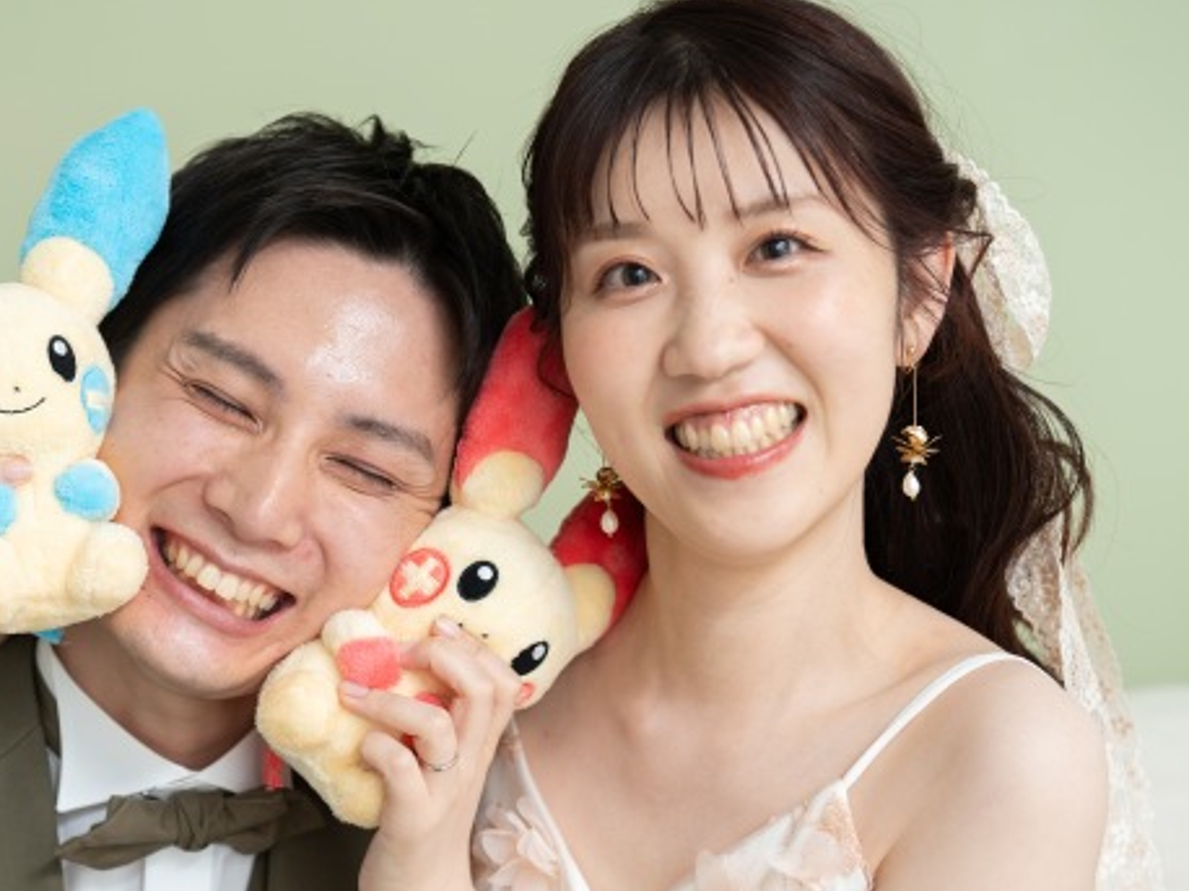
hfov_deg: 23.2
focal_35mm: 84
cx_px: 387
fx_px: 2884
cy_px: 508
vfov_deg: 17.5
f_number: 2.5
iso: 400
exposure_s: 1/125
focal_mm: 50
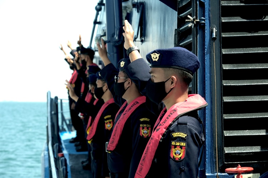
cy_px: 89
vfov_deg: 11.1
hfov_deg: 16.7
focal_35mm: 123
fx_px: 915
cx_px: 134
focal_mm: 81.9
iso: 200
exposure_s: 1/250
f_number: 7.1
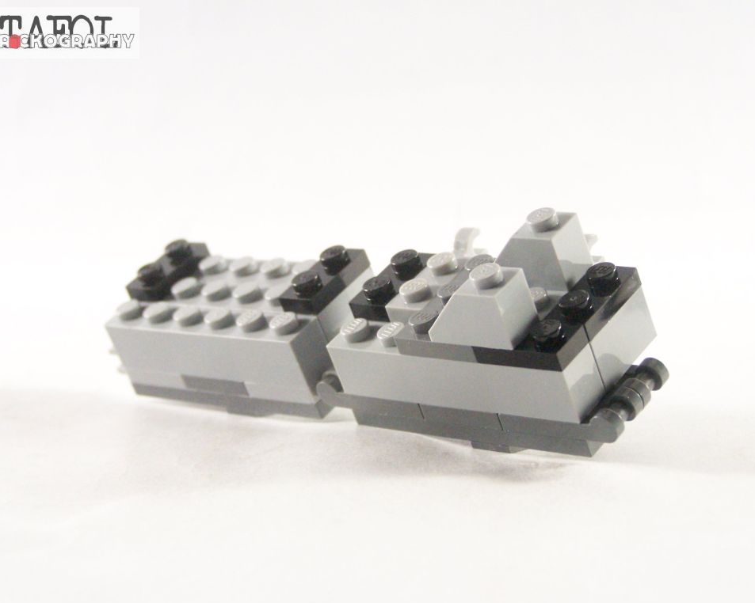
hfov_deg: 22.2
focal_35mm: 86
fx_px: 1921
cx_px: 379
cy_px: 303
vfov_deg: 17.9
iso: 400
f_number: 3.2
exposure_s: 1/60
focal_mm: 13.7
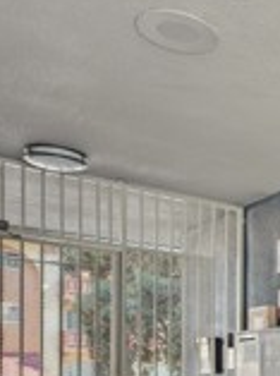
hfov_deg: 21.0
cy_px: 362
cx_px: 455
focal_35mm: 55
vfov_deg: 32.6
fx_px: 596
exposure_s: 1/13
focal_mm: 14
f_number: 9
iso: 100
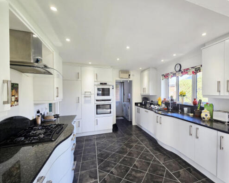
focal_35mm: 15
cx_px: 135
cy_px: 94
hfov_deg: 95.8
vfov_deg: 84.0
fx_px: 102
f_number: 2.2
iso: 100
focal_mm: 2.2
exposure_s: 1/50
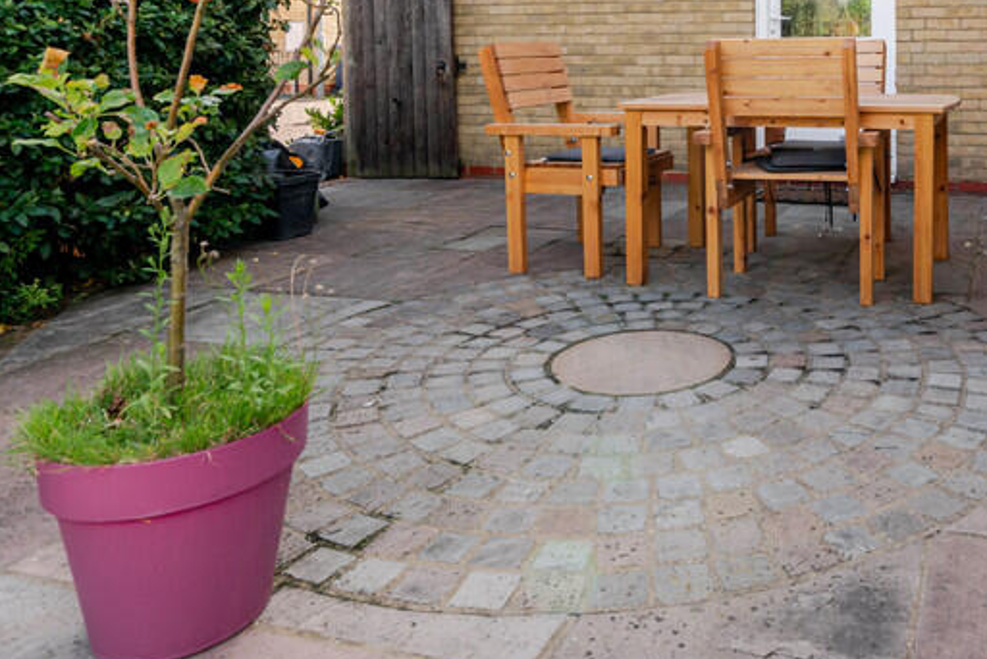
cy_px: 63
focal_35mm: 32
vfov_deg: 38.3
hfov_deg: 54.8
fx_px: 878
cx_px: 783
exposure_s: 1/320
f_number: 8
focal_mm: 16
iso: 250
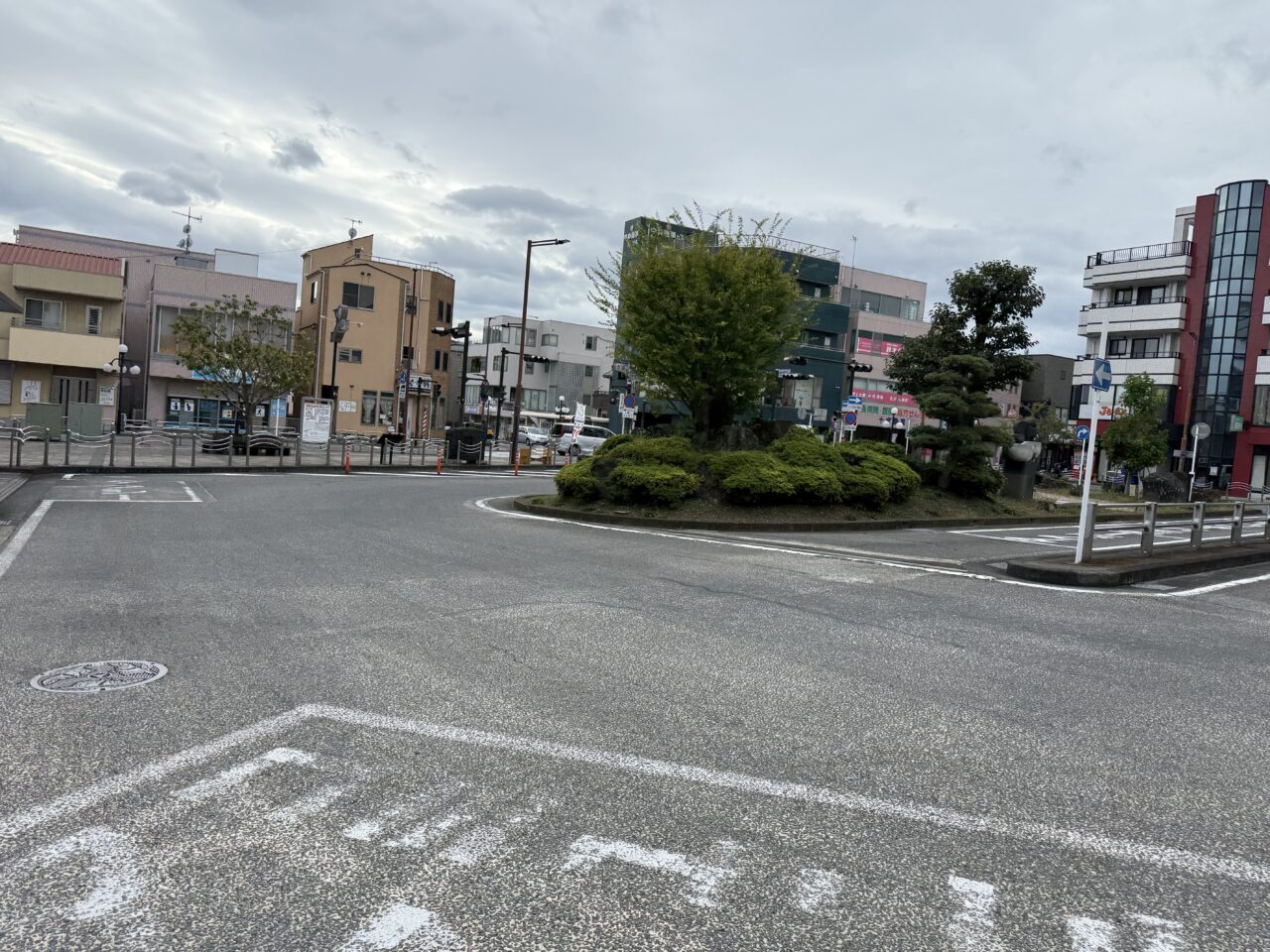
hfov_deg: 71.6
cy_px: 476
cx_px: 635
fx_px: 881
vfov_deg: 56.8
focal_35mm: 24
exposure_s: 1/3759
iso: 100
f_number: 1.78
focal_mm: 6.76
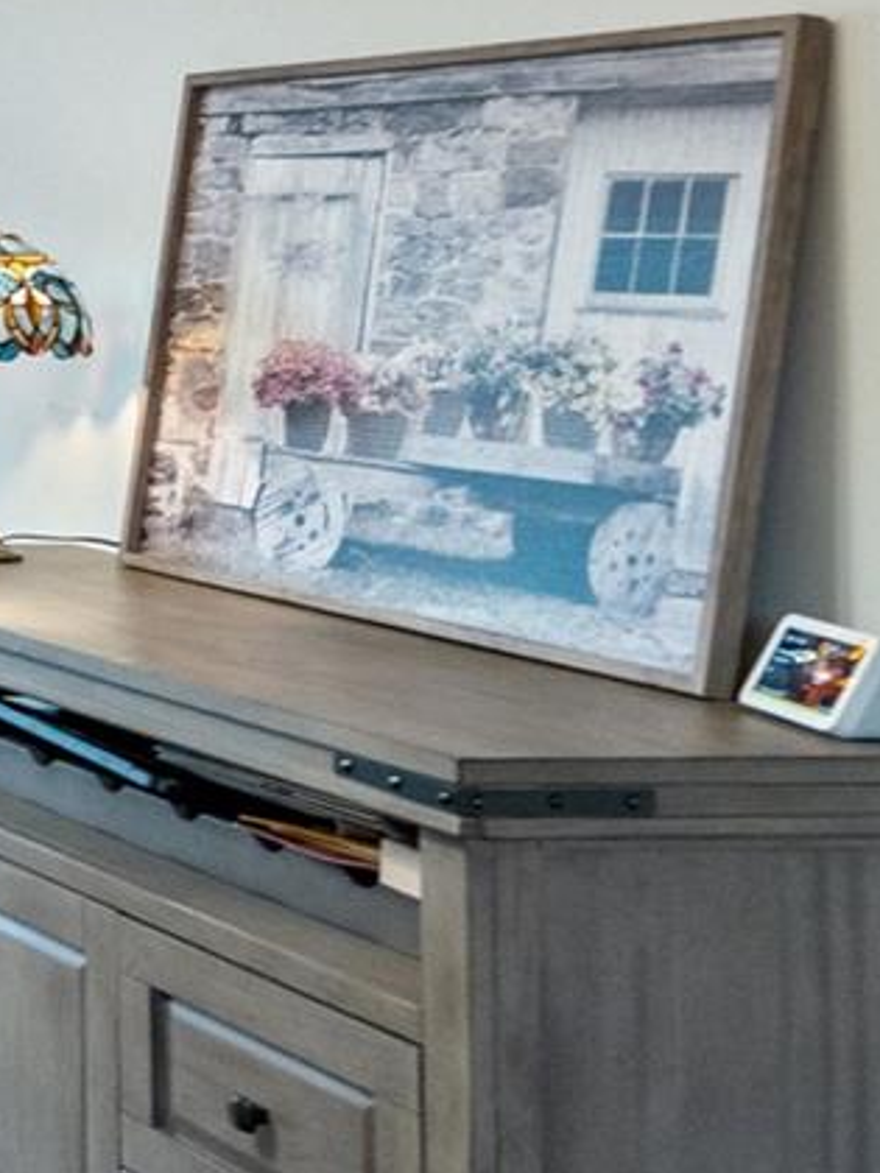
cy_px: 222
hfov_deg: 12.8
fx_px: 2542
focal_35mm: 75
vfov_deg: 25.5
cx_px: -1461
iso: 2500
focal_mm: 16
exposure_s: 1/10
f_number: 5.6
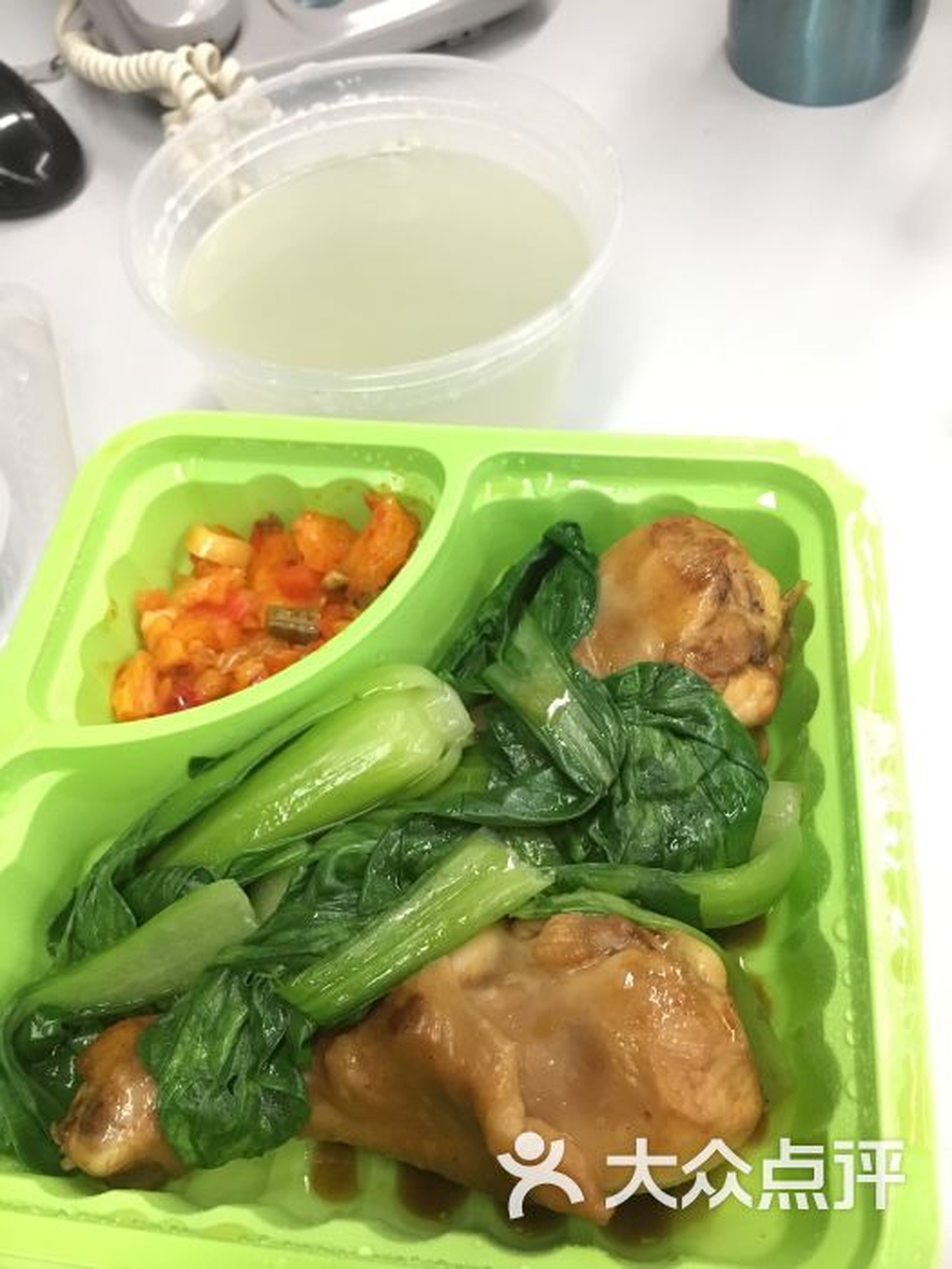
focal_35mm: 29
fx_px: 1063
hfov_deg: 48.2
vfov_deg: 61.7
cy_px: 634
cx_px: 476
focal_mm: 4.15
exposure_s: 1/17
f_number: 2.2
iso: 320
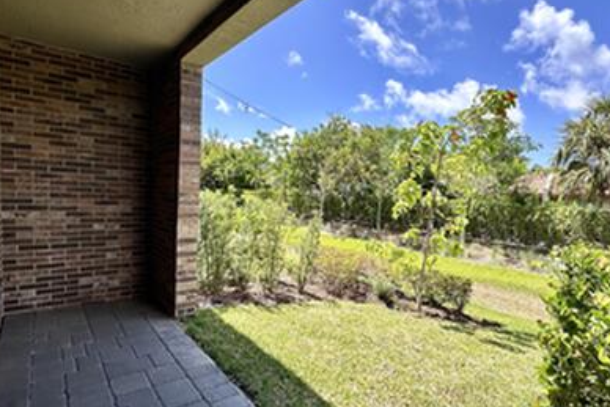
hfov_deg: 100.4
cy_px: 217
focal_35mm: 15
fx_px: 254
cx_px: 300
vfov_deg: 77.3
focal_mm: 2.22
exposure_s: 1/1208
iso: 40
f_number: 2.2
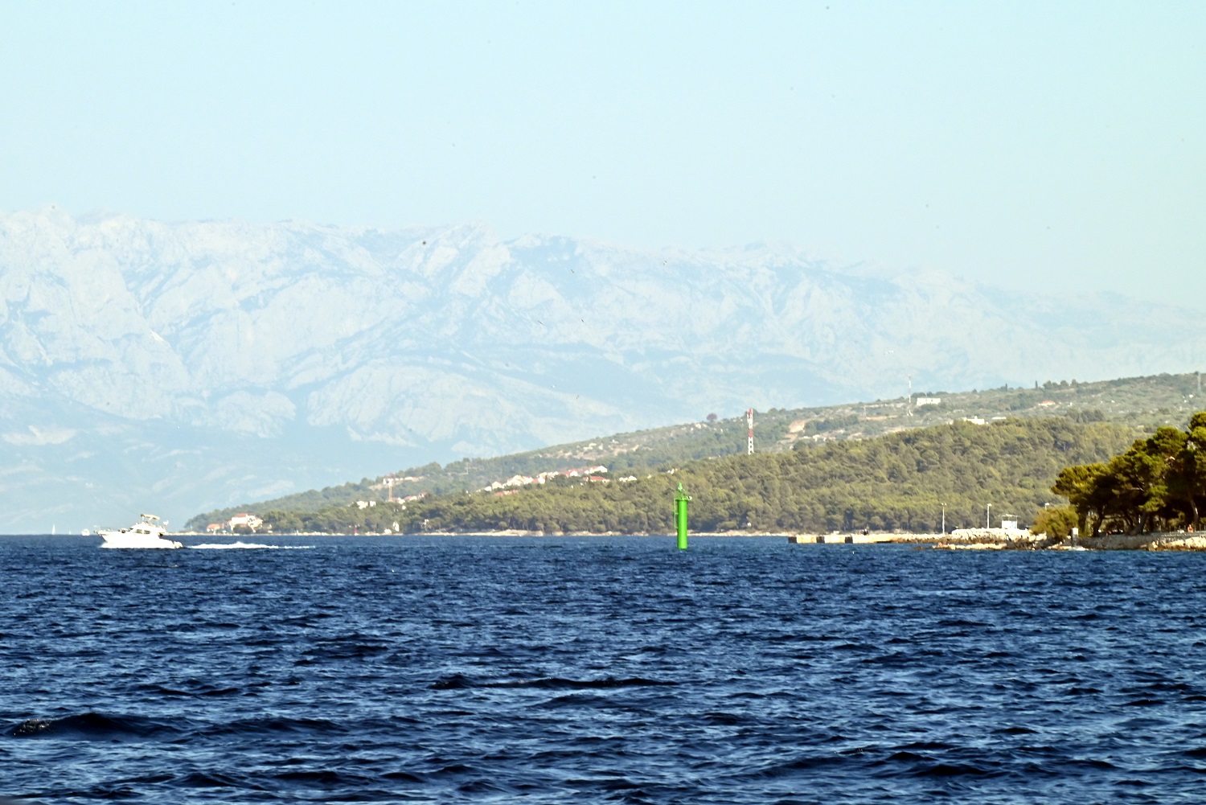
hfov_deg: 6.9
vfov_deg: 4.6
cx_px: 603
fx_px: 10052
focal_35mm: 300
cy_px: 402
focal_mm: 300
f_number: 29
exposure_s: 1/320
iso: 900
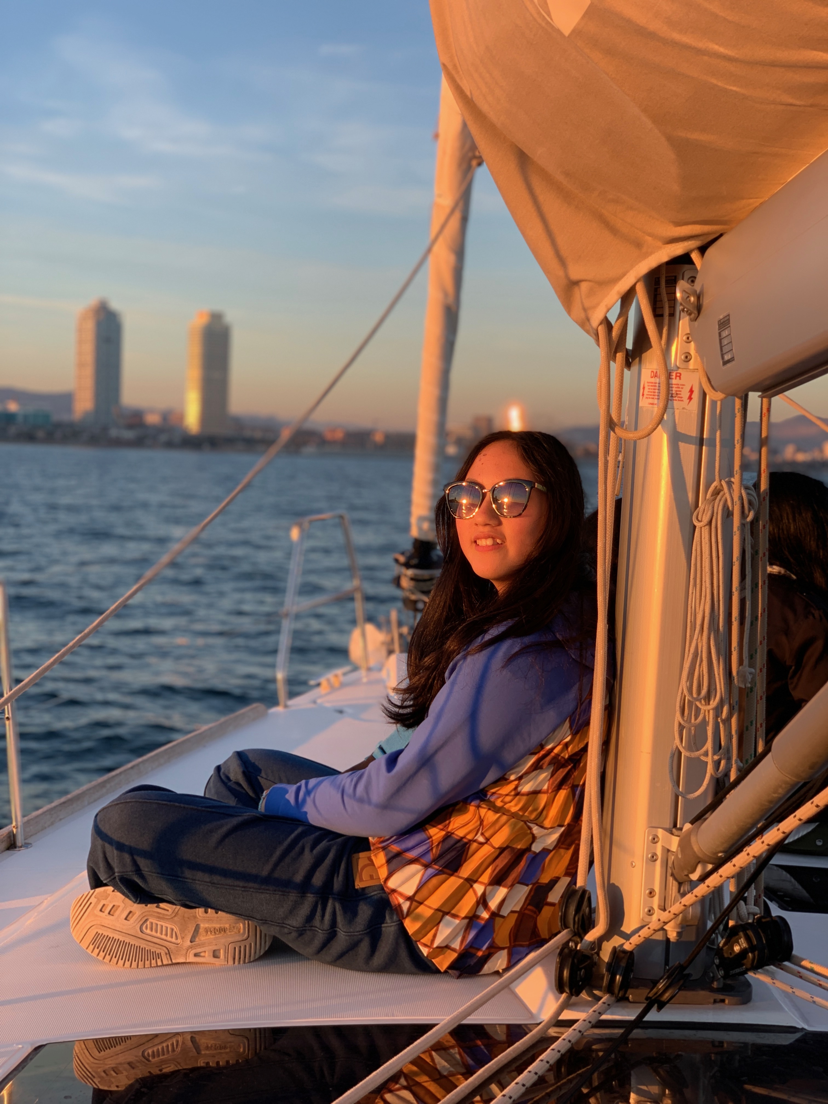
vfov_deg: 36.8
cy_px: 552
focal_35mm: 52
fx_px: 1658
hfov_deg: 28.0
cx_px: 414
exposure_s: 1/122
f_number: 2.4
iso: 16
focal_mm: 6
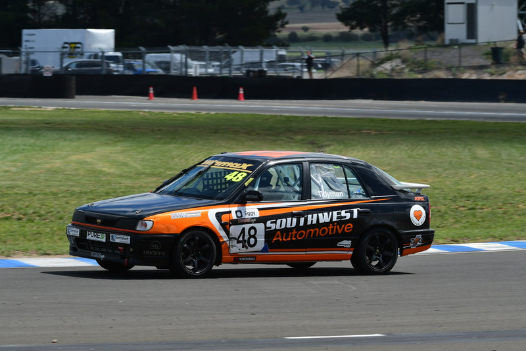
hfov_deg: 6.9
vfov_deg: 4.6
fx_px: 4385
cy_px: 176
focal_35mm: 300
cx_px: 263
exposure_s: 1/640
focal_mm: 200
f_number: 10
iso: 250
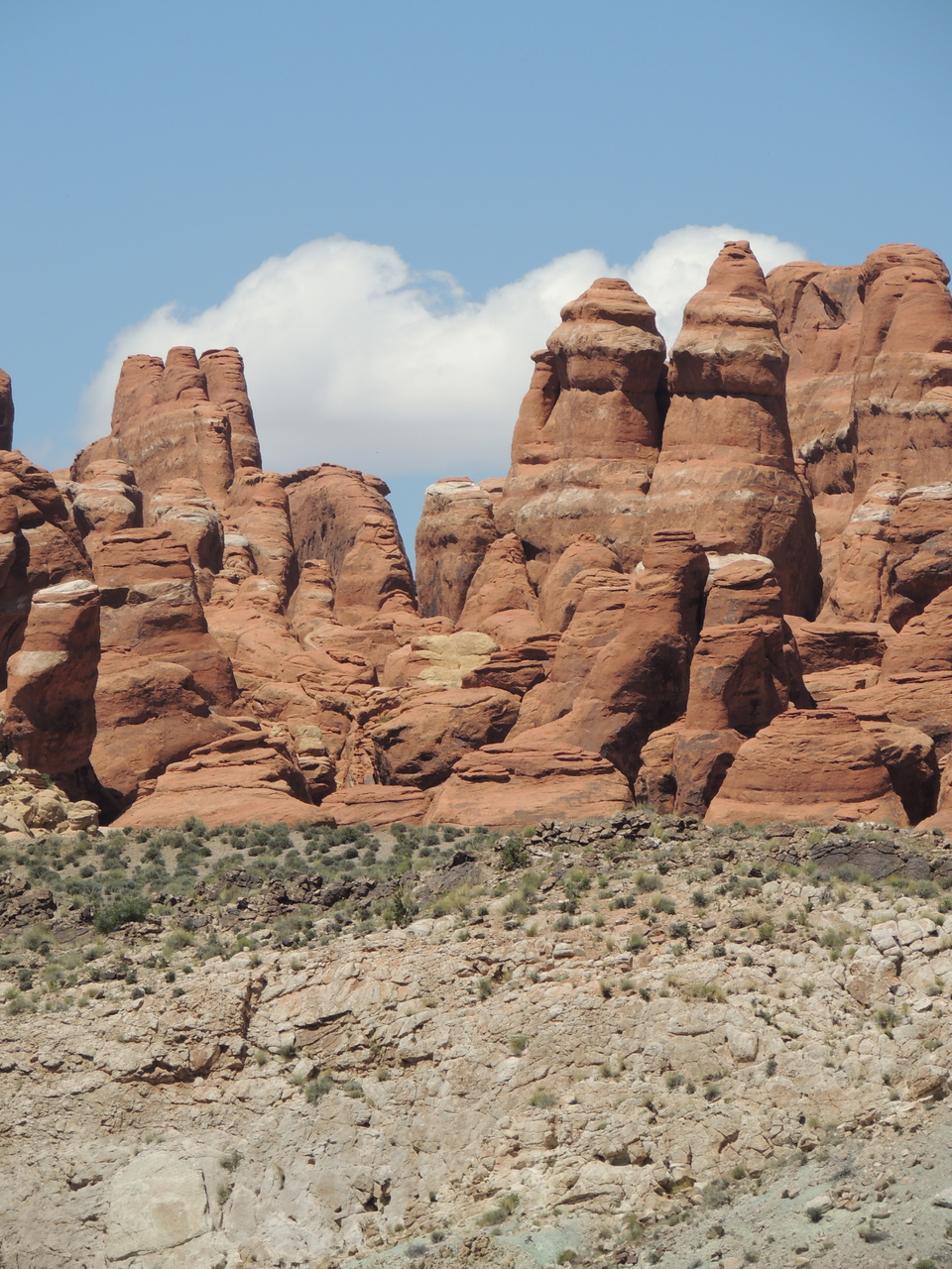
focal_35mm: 300
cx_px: 476
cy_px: 634
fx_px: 11001
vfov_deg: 6.6
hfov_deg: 5.0
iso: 100
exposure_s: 1/800
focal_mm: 53.5
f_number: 4.8
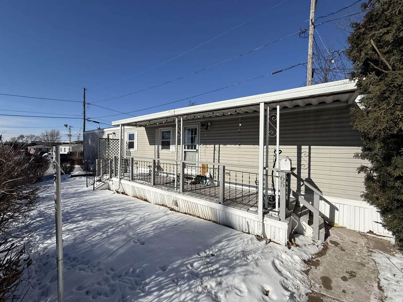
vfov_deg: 85.7
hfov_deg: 102.1
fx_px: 163
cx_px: 202
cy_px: 151
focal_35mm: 14
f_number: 2.2
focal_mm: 2.22
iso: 50
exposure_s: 1/6173
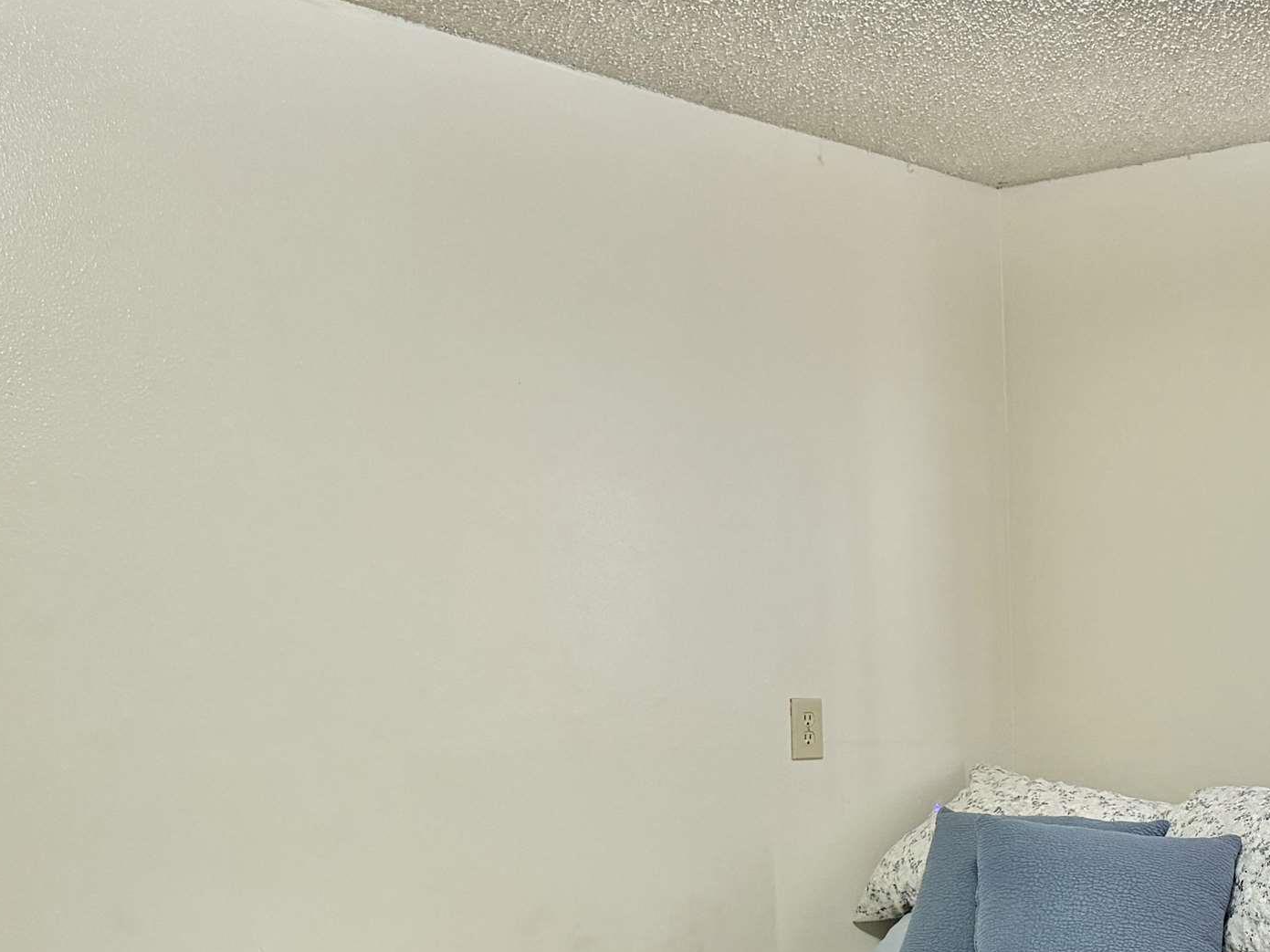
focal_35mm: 53
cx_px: 1317
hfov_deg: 32.7
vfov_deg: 26.4
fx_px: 1944
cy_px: 904
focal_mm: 6.76
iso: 320
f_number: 1.78
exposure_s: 1/60
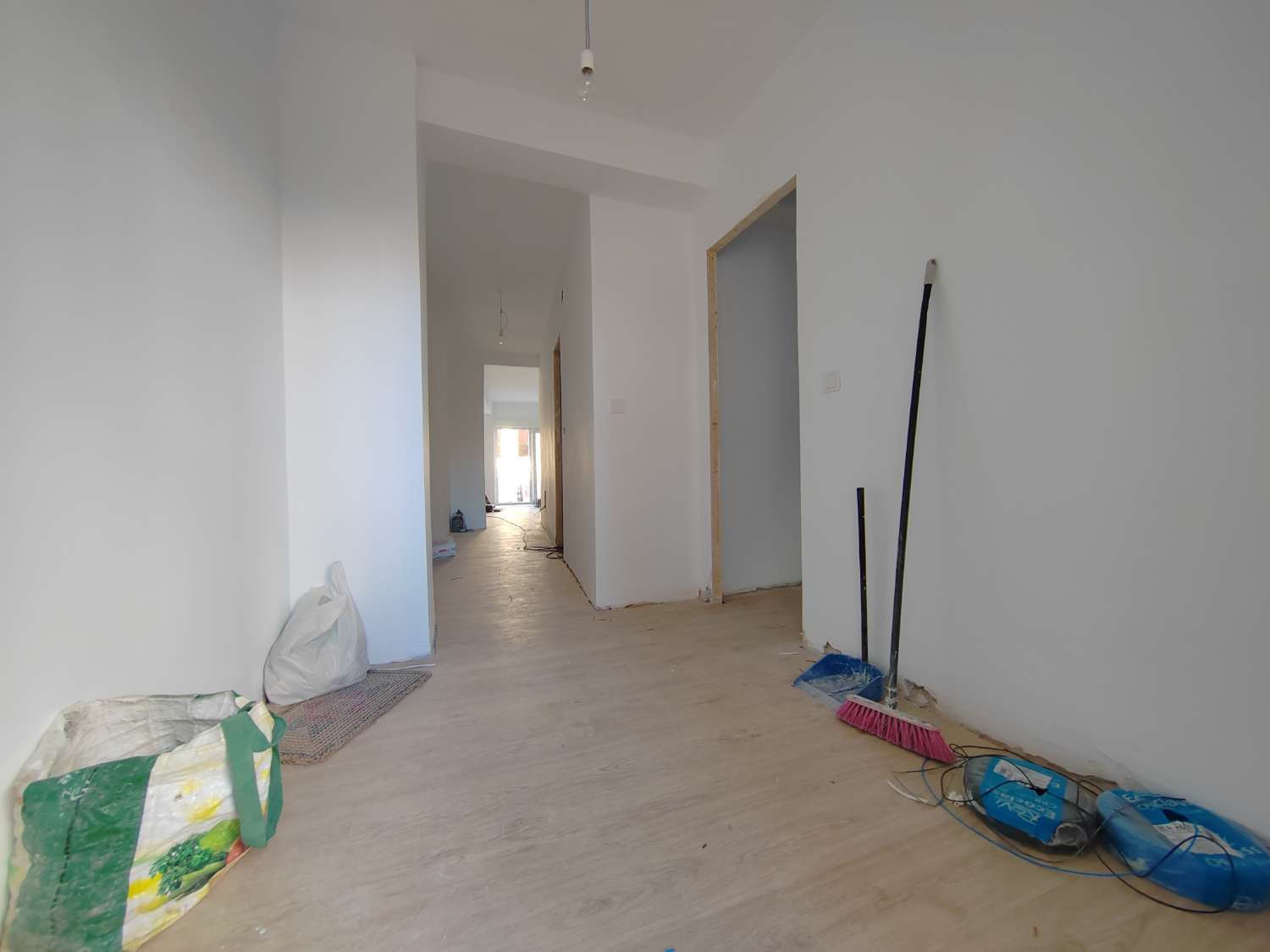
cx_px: 635
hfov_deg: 106.2
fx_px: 477
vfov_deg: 89.9
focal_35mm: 13
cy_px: 476
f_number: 2.2
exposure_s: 1/50
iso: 250
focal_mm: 2.16
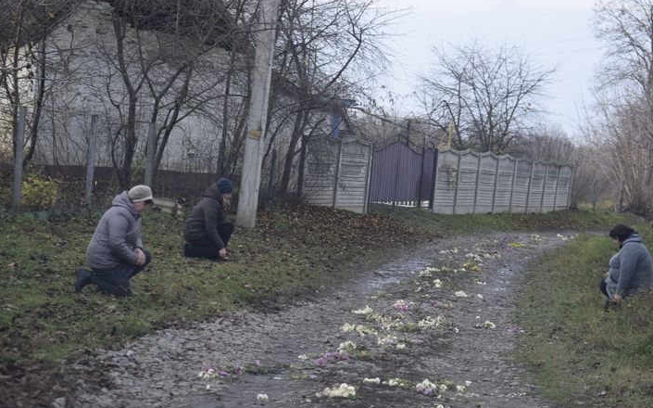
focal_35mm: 90
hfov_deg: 23.2
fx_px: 1593
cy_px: 214
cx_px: 341
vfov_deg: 14.6
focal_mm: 55
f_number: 6.3
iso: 400
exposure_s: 1/160
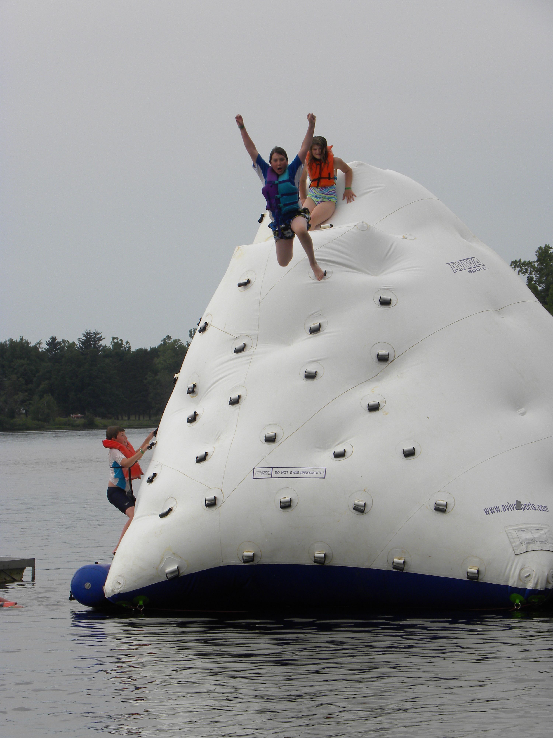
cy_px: 369
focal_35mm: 184
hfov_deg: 8.1
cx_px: 276
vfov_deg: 10.7
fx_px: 3919
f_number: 5.6
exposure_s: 1/369
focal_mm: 32.7
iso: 64
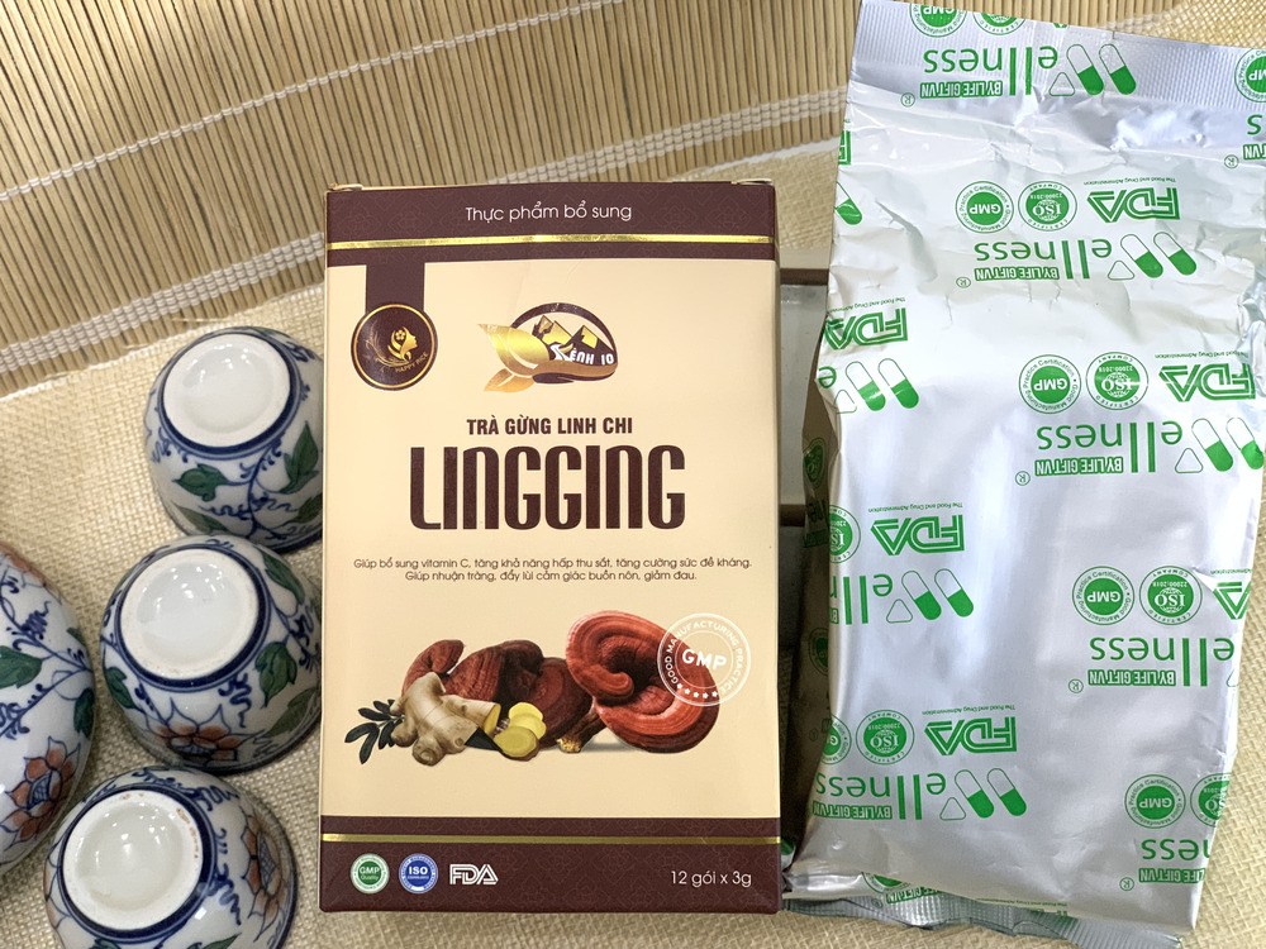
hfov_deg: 36.8
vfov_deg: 28.0
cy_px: 474
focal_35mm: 52
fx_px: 1902
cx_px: 633
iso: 250
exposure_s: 1/50
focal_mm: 6
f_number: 2.4
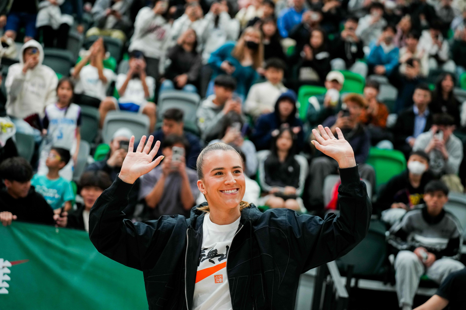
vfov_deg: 19.5
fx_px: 906
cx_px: 233
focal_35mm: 70
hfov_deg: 28.8
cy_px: 155
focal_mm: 70
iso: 1000
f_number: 2.8
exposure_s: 1/640
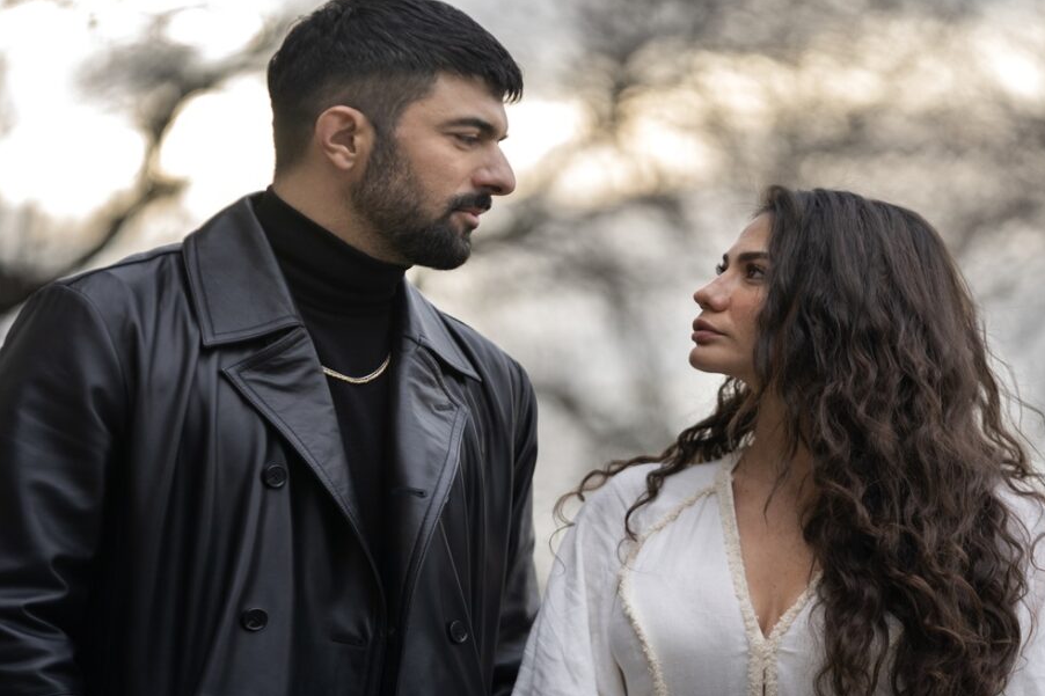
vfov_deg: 10.4
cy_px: 356
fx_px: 3831
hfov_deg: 15.5
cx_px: 519
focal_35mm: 132
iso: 250
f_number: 2.8
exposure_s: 1/200
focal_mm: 128
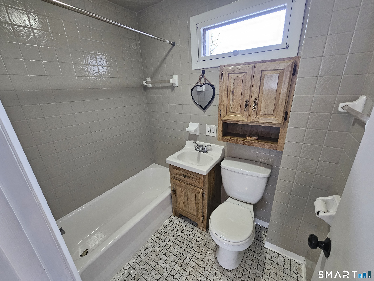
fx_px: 140
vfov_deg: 89.9
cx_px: 187
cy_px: 140
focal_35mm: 13
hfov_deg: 106.2
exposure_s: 1/60
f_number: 2.2
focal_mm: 2.2
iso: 200
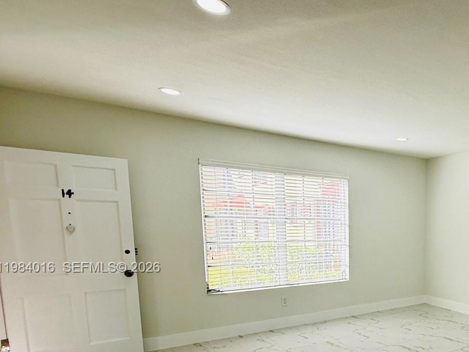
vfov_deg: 49.1
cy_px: 268
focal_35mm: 27
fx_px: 366
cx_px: 436
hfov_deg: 55.1
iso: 50
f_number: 2.2
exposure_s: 1/171
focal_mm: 2.22
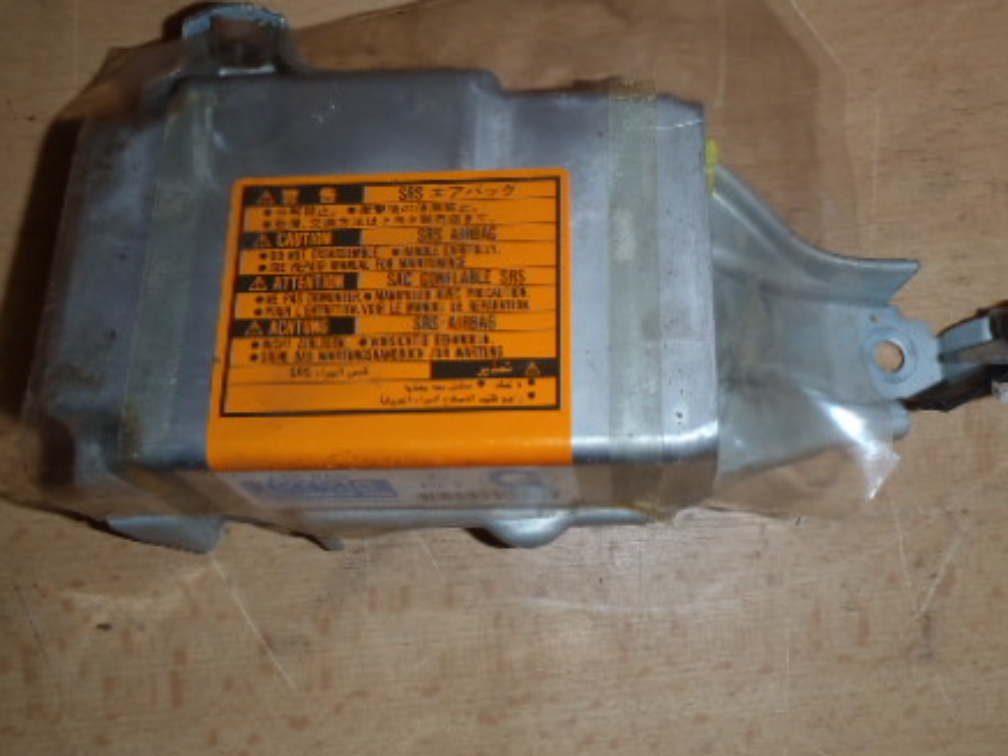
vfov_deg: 35.1
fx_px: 1194
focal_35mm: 41
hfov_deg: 45.6
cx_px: 586
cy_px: 311
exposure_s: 1/30
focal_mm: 5
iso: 100
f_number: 3.9
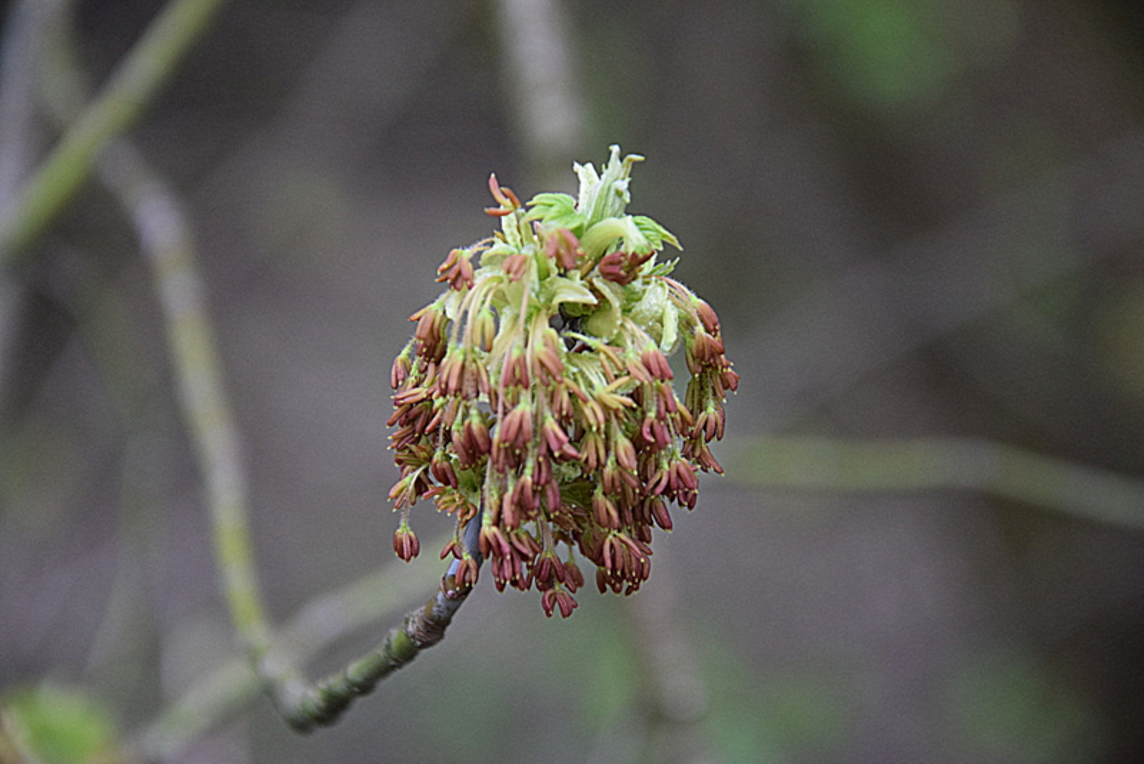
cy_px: 382
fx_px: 5007
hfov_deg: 13.0
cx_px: 572
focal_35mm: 158
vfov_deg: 8.7
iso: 1600
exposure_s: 1/125
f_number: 5.6
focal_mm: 105
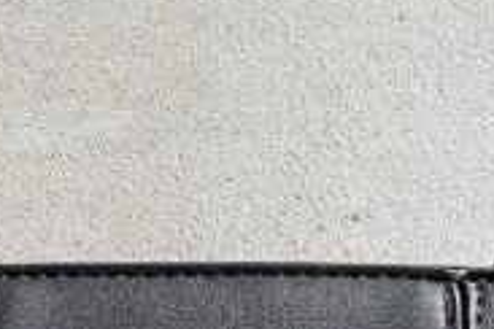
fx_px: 3019
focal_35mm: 220
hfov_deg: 9.4
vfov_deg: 6.1
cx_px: 197
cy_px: 628
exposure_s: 1/800
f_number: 9
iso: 500
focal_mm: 35
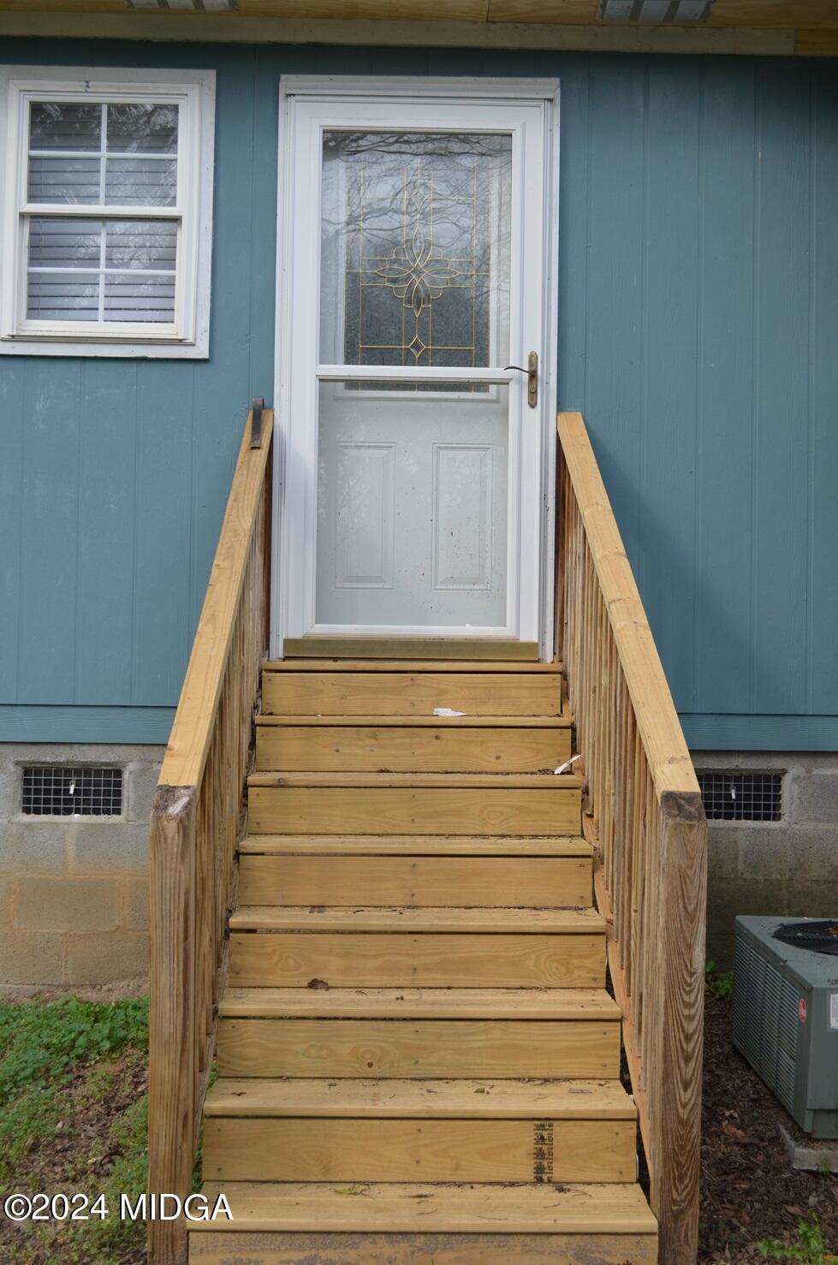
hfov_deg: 31.8
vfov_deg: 46.5
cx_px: 419
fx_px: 1473
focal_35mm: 42
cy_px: 632
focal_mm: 28
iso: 200
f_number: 4.5
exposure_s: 1/400
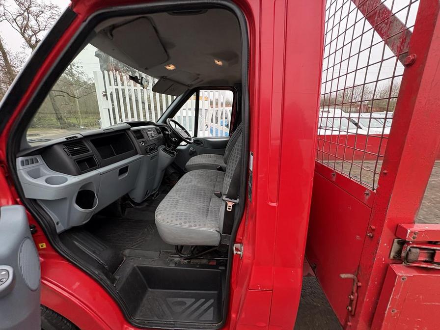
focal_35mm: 14
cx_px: 220
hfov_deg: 102.1
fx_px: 178
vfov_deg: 85.7
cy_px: 165
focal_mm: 2.22
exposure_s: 1/99
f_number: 2.2
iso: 125
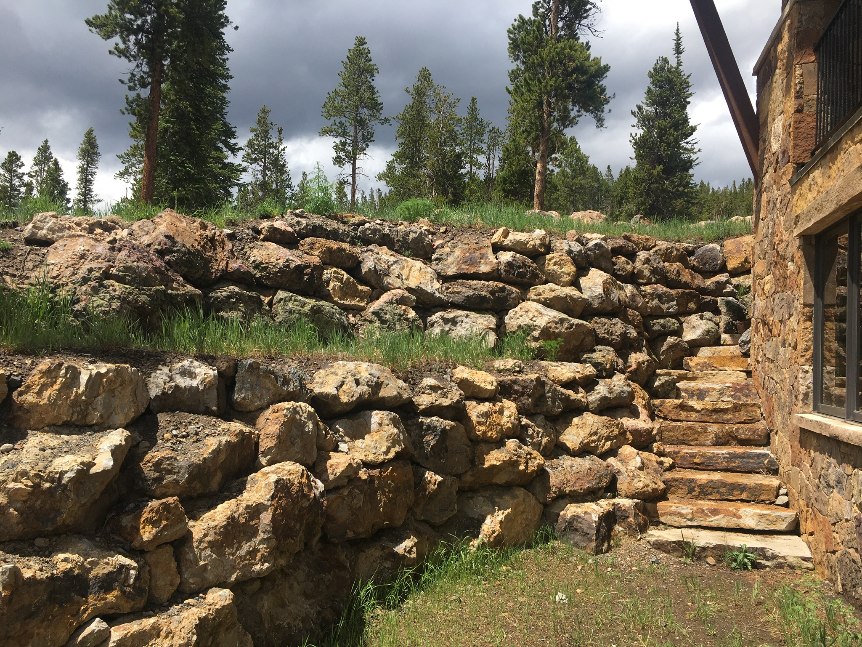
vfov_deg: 48.2
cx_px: 431
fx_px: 722
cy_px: 324
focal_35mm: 29
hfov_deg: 61.7
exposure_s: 1/1350
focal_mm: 4.15
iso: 25
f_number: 2.2
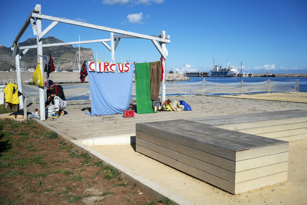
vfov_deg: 37.9
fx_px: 299
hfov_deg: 54.4
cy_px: 102
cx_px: 154
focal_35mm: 35
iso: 100
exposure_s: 1/400
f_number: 10
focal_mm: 35
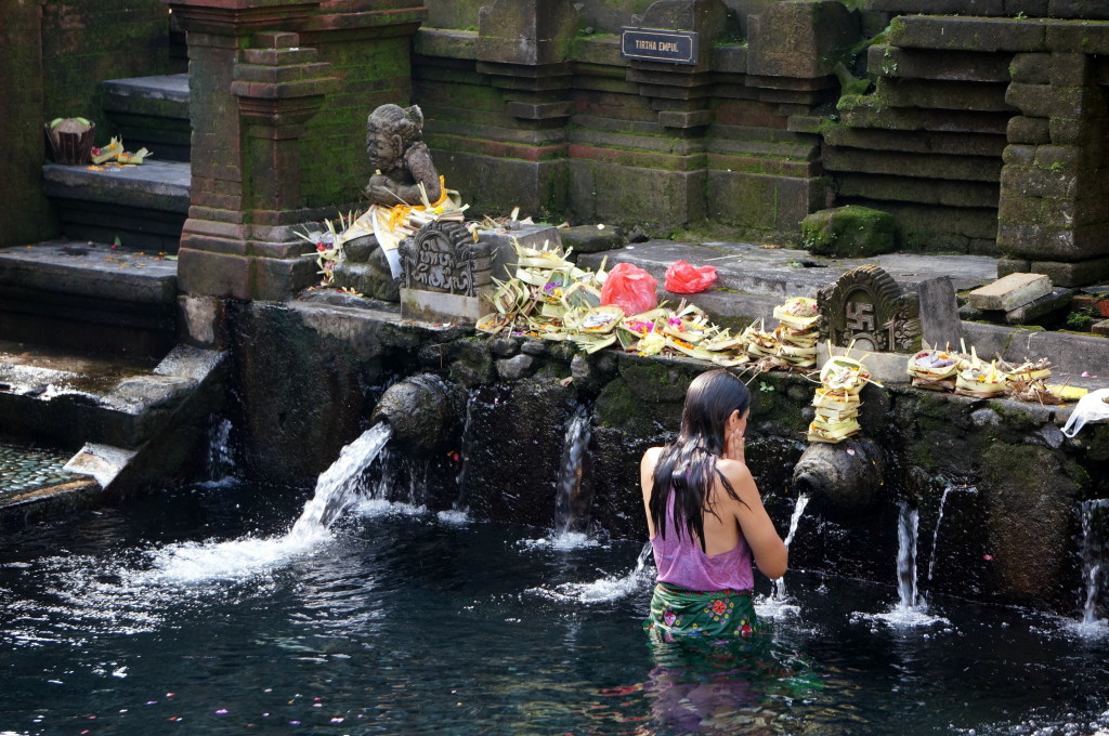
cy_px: 368
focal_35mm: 134
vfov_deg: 10.2
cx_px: 554
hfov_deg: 15.4
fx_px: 4107
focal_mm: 89
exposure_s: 1/160
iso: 500
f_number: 5
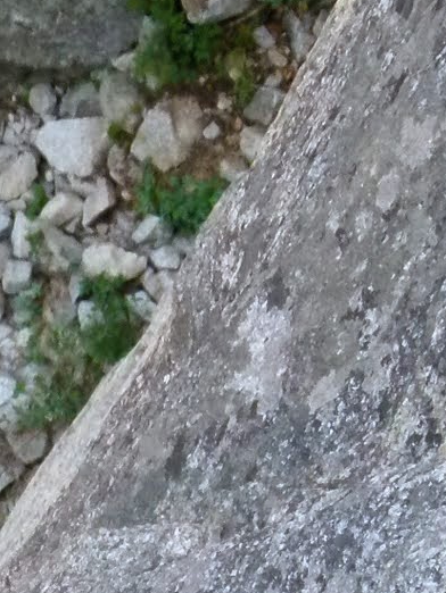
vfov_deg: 9.6
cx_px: -256
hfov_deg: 7.4
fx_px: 3364
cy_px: 1046
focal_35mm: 196
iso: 400
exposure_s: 1/60
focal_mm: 9
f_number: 3.2
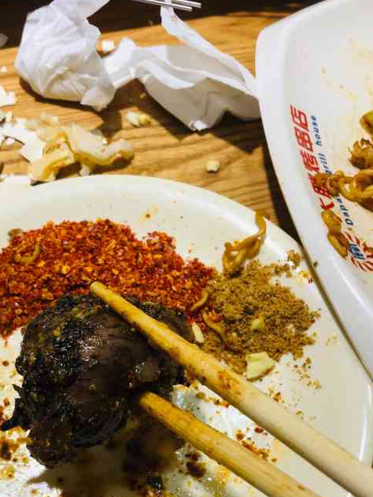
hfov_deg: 34.8
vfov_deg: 45.3
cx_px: 119
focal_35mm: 41
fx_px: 589
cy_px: 317
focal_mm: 4
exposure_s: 1/50
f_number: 1.8
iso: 25
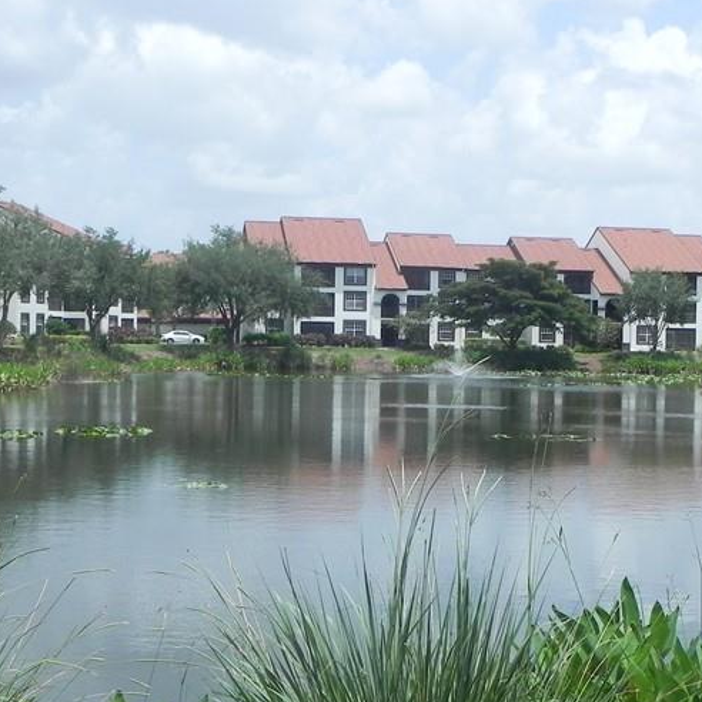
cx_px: 541
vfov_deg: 25.4
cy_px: 374
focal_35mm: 68
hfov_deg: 25.0
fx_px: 1560
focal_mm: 6.6
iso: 160
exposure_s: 1/394
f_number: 7.1
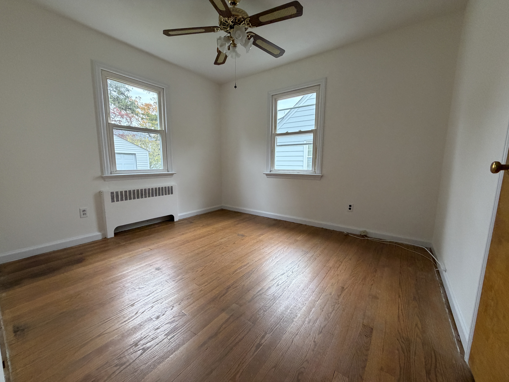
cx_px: 254
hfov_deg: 102.1
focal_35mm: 14
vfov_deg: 85.7
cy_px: 191
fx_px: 206
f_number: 2.2
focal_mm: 2.22
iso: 320
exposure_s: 1/73
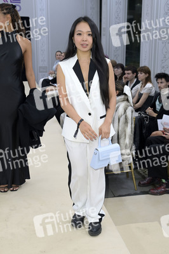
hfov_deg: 26.9
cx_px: 84
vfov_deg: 39.6
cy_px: 127
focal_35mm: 50
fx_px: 353
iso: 500
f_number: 5.6
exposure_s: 1/250
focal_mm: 50
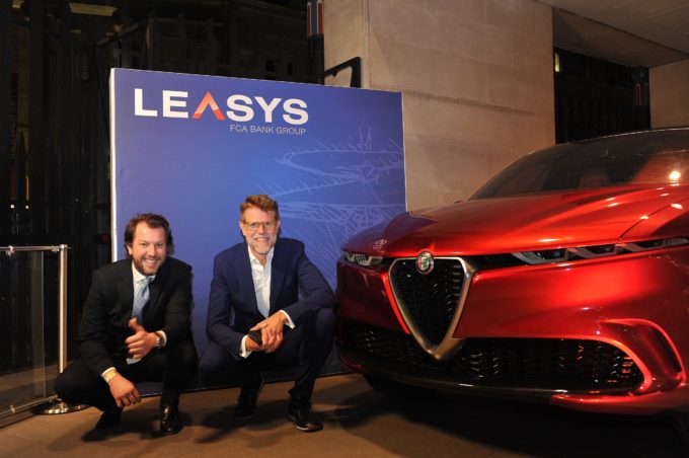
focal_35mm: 32
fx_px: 612
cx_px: 344
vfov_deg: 41.0
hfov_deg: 58.8
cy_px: 229
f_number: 5.6
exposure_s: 1/60
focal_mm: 32
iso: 1250
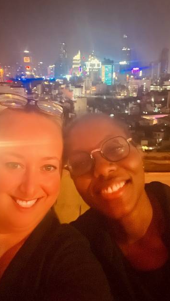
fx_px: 264
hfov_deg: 35.7
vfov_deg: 59.5
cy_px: 150
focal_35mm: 33
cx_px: 89
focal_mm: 2.71
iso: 4000
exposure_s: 1/14
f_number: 2.2
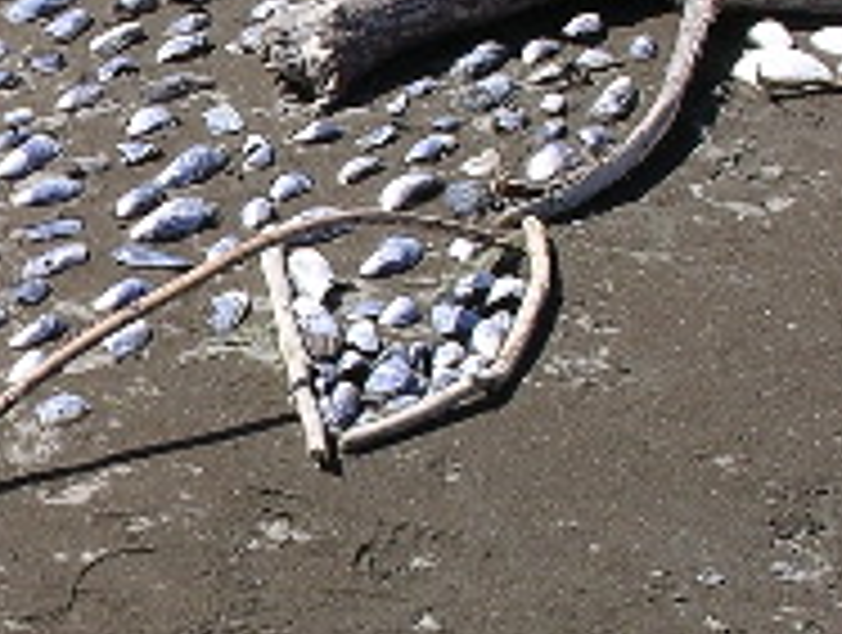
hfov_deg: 12.1
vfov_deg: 9.4
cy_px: 378
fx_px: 3851
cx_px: -243
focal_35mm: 158
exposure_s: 1/398
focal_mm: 7.8
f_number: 5
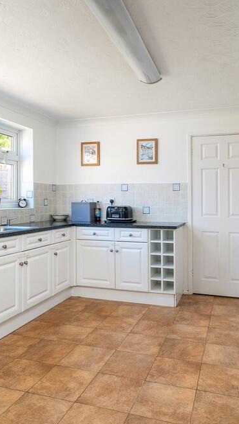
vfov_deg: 71.9
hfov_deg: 44.2
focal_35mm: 26
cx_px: 137
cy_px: 215
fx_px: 293
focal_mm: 10.5
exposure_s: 1/25
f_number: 7.1
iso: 200
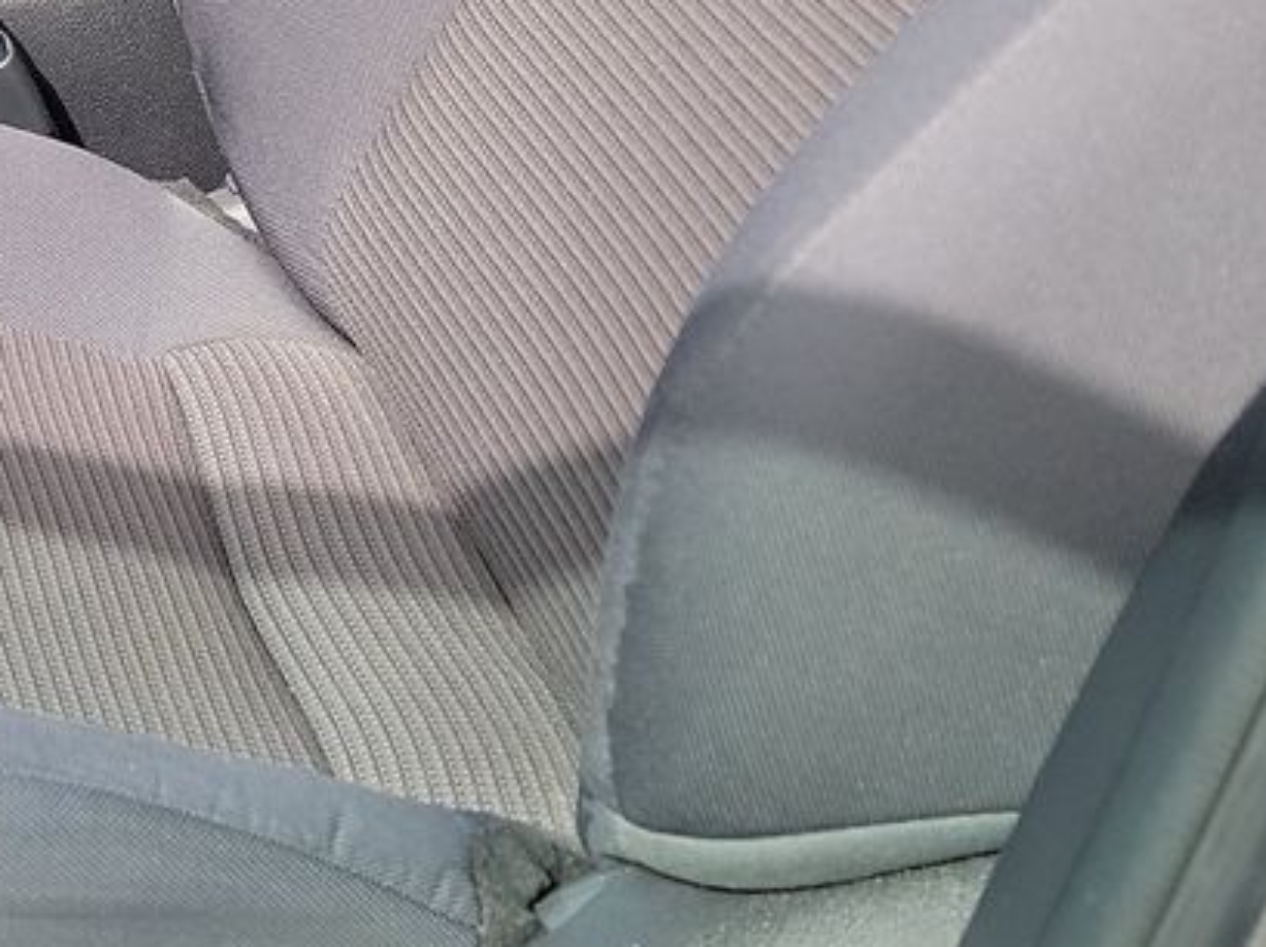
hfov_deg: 18.1
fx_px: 3435
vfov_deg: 15.2
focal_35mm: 94
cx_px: -737
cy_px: -183
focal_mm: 6.7
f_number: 1.8
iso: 50
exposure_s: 1/170
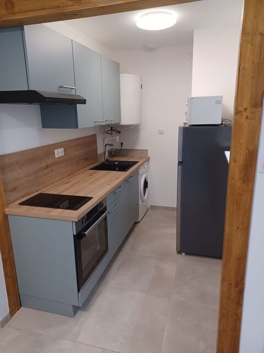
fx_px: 254
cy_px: 176
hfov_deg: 54.9
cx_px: 132
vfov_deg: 69.4
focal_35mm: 25
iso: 400
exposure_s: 1/25
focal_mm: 4.6
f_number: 1.8
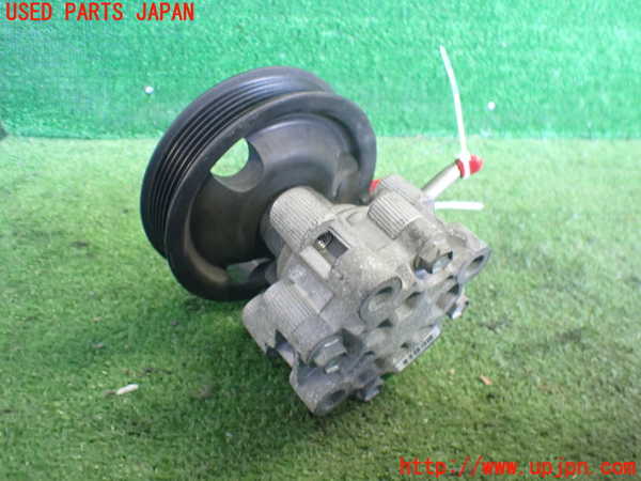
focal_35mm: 30
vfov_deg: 46.8
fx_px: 556
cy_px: 240
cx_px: 320
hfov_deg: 60.0
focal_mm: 5.4
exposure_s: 1/50
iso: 800
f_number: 2.3
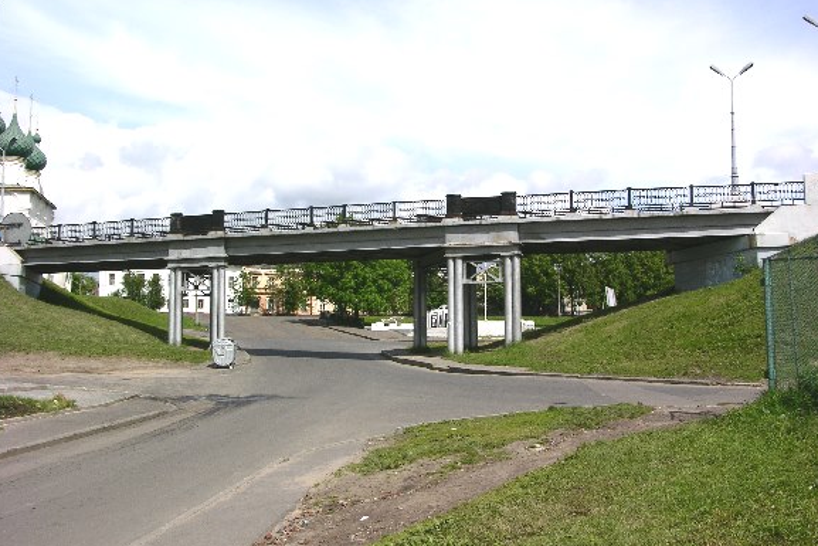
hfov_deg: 51.9
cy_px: 277
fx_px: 841
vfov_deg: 36.0
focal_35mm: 37
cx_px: 410
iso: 50
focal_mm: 8.9
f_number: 8
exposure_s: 1/187
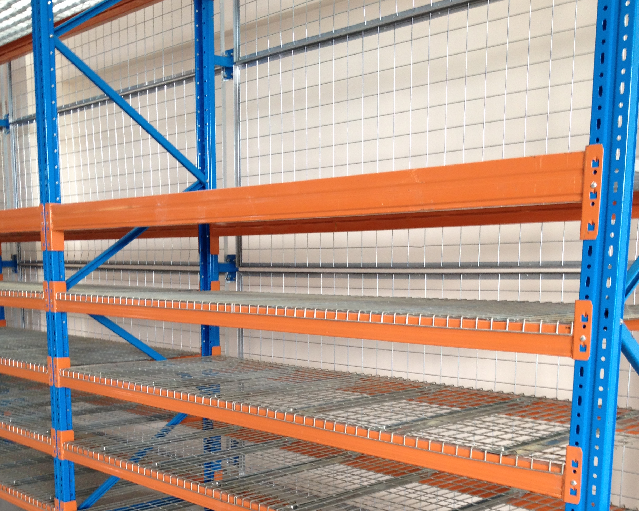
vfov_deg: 31.9
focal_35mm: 46
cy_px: 409
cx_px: 317
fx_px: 870
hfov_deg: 40.3
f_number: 2.4
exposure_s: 1/20
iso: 64
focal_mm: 4.28
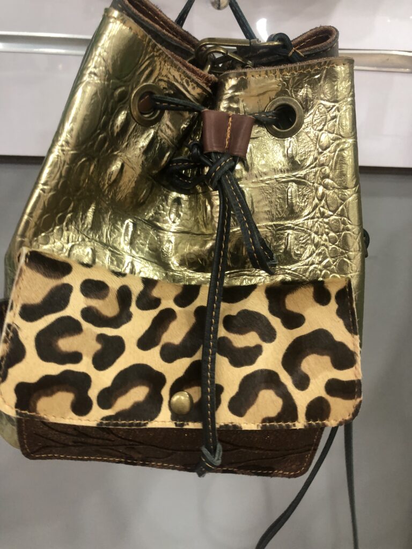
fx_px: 444
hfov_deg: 49.7
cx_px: 206
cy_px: 274
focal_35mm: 28
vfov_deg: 63.4
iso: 64
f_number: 1.8
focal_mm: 3.99
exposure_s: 1/17
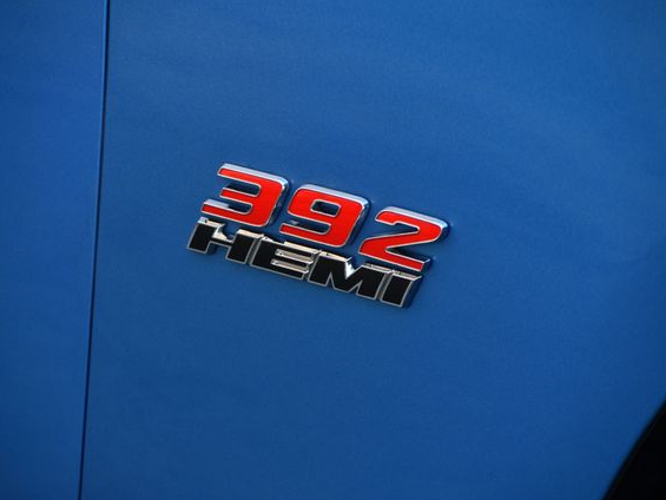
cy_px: 250
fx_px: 4715
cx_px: 327
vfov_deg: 6.1
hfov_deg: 8.1
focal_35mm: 245
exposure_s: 1/500
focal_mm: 150
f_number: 5.6
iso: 360
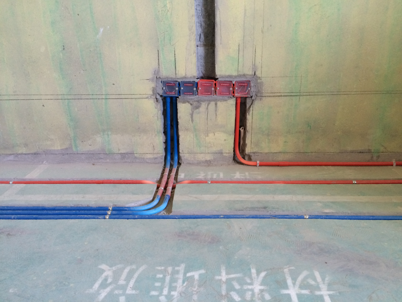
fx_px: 337
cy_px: 151
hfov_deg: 61.7
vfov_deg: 48.2
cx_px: 201
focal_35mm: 29
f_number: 2.2
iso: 160
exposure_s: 1/30
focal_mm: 4.15
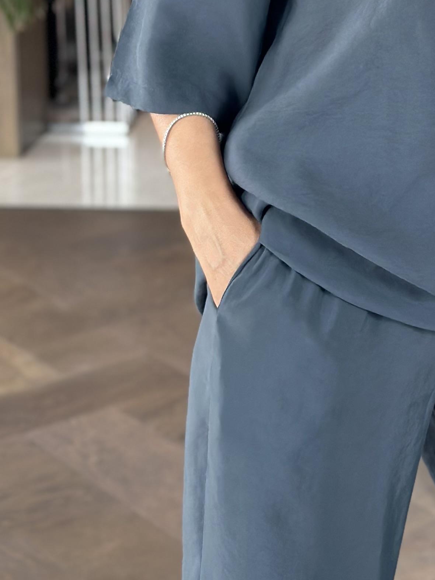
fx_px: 2061
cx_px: 498
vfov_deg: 15.5
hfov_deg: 11.8
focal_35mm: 123
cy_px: -98
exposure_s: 1/75
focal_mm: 6.86
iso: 125
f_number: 1.78
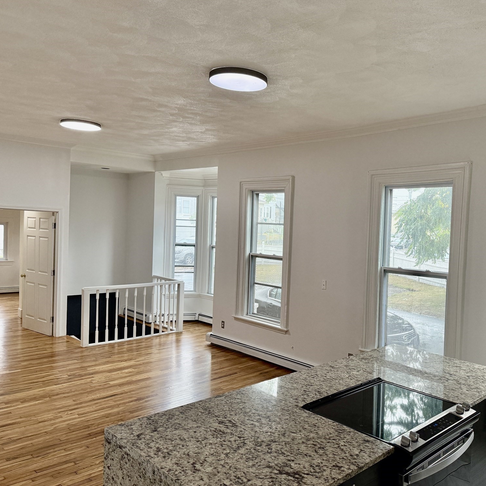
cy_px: 246
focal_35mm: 29
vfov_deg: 55.6
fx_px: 461
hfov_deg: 54.9
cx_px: 309
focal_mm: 6.76
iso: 200
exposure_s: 1/188
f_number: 1.78
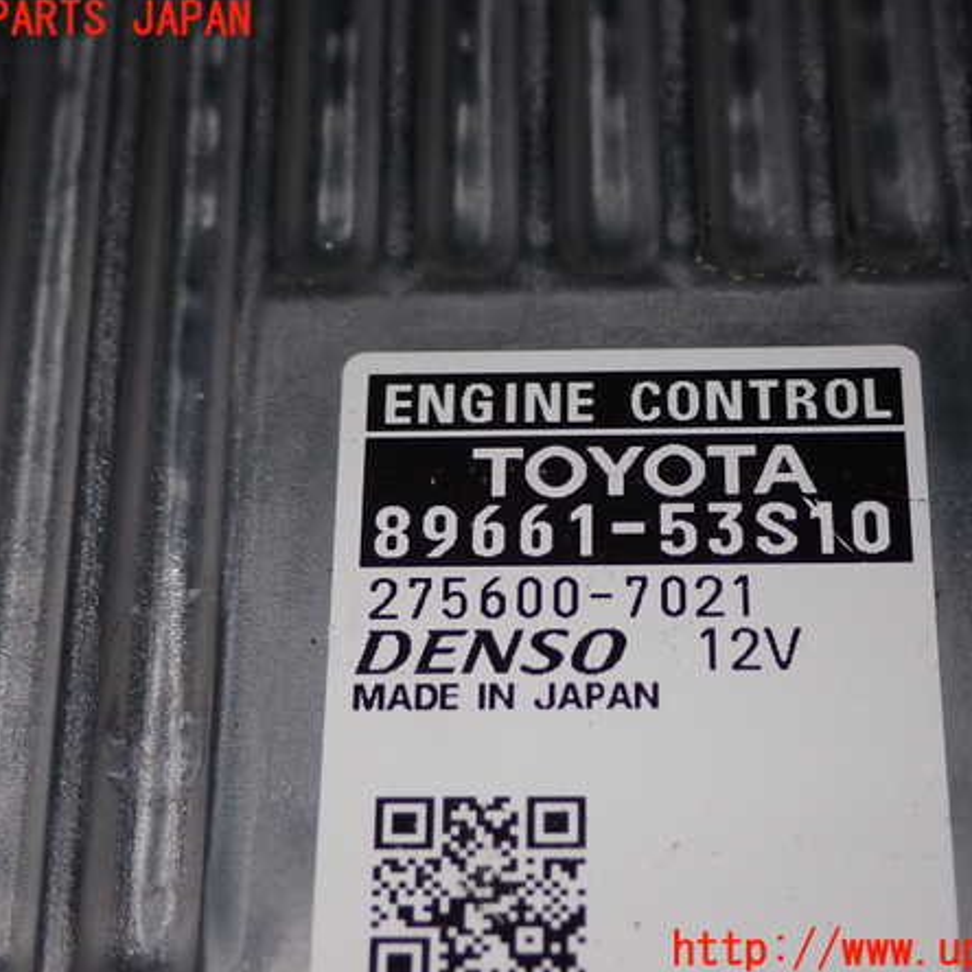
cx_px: 510
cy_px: 486
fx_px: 2923
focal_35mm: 92
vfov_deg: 18.9
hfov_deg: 18.9
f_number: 13
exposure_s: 1/80
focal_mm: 13.65
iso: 200
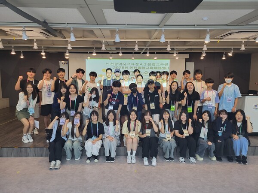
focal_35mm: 26
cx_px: 129
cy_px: 96
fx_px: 194
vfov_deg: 53.1
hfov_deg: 67.3
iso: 320
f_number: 1.8
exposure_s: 1/120
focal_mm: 5.4
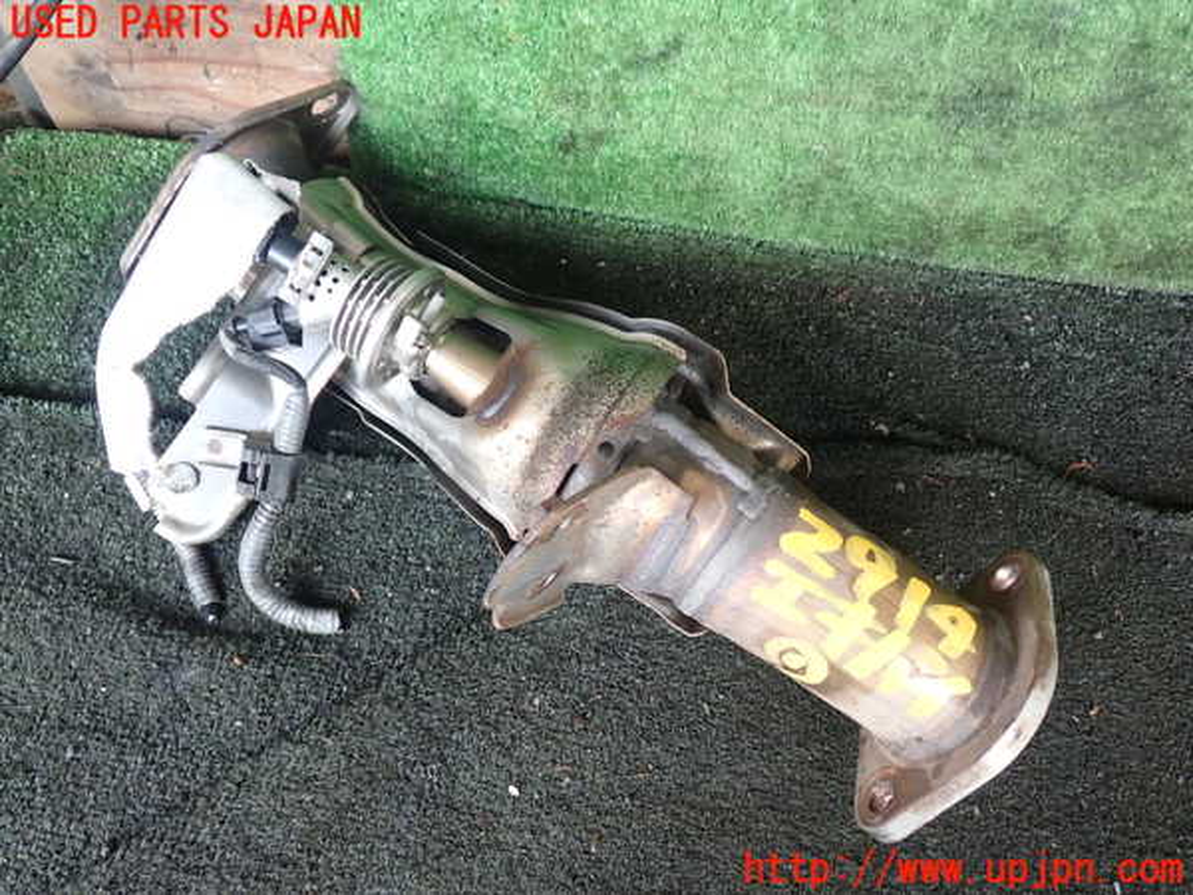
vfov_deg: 46.8
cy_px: 448
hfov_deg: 60.0
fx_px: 1034
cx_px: 596
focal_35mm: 30
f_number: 2.3
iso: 200
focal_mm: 5.4
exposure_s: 1/60
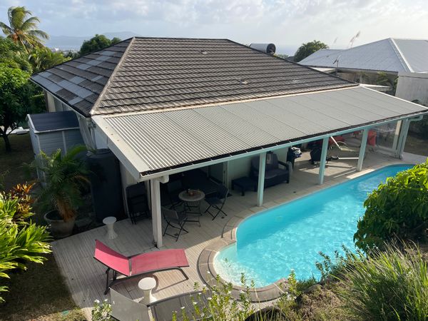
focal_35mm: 26
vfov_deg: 53.1
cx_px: 214
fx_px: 321
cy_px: 160
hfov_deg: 67.3
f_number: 1.6
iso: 32
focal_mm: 4.2
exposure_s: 1/3125
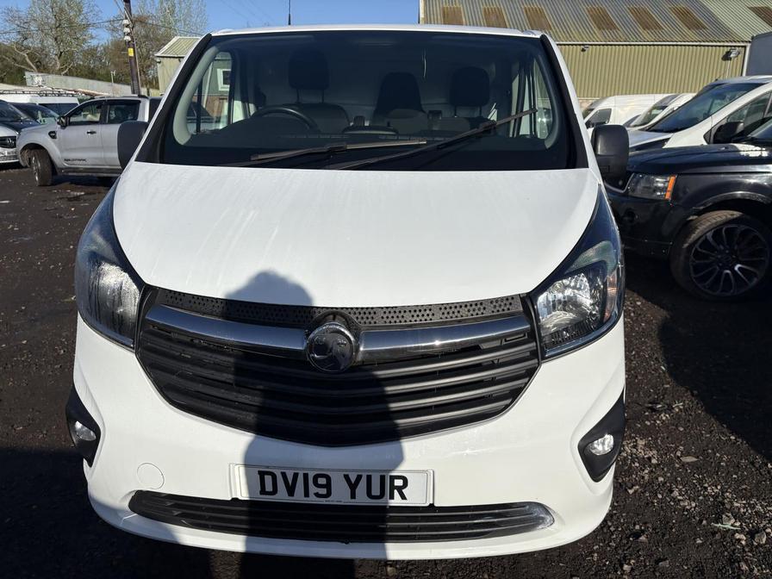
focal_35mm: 26
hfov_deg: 67.3
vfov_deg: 53.1
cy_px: 290
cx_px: 386
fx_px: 580
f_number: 1.6
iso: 50
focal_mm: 5.96
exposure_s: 1/8850
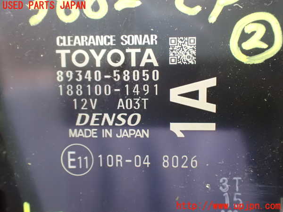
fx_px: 335
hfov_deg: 45.8
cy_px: 106
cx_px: 142
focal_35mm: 41
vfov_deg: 35.1
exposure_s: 1/15
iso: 1600
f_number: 2.8
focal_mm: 7.31
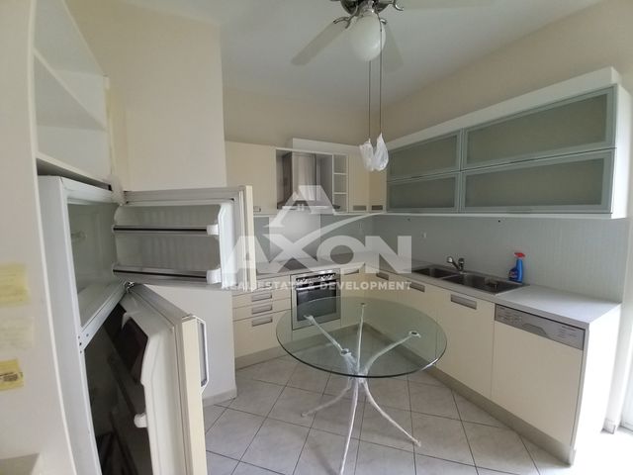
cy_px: 238
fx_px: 238
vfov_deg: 89.9
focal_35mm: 13
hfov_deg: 106.2
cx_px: 316
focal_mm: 1.13
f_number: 2.2
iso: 250
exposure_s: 1/50
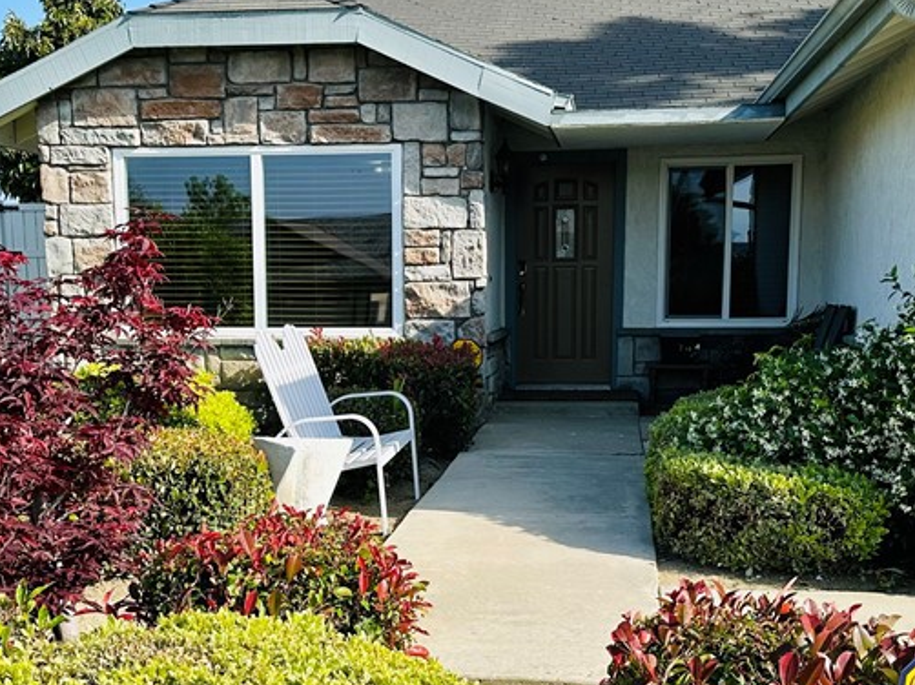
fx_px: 1295
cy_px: 445
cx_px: 425
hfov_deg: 38.9
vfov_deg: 29.5
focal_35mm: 49
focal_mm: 6.86
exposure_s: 1/3058
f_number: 1.78
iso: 80
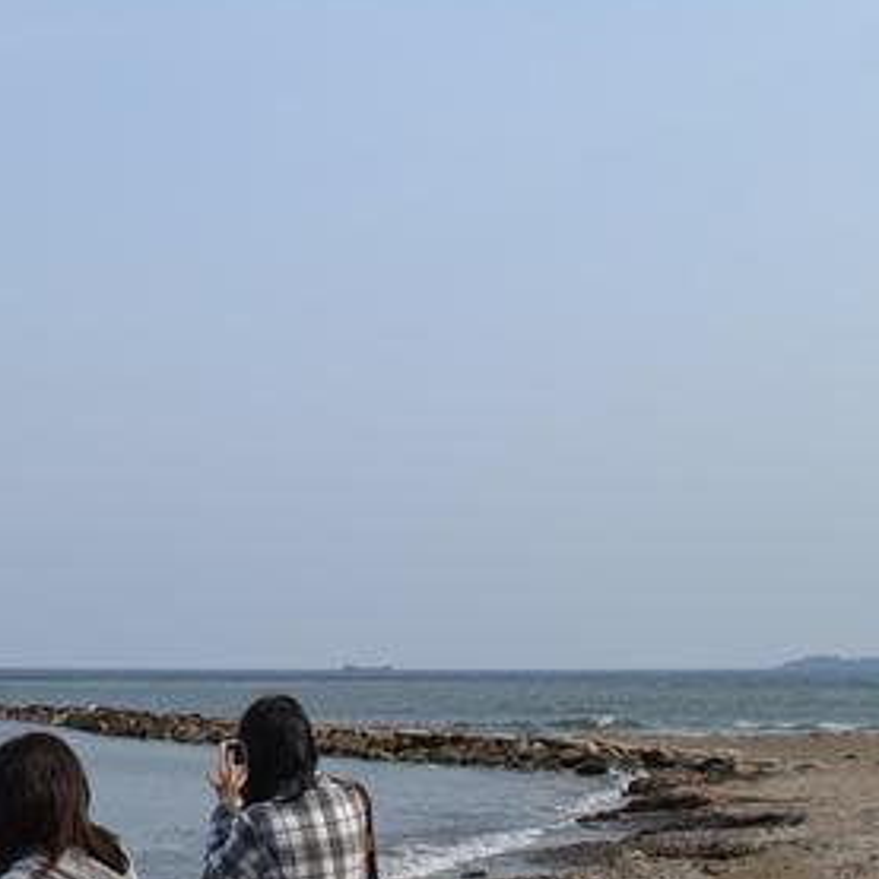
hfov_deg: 30.0
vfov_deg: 32.1
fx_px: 1523
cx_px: -3
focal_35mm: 53
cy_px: 332
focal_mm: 18
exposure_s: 1/250
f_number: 8
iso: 100
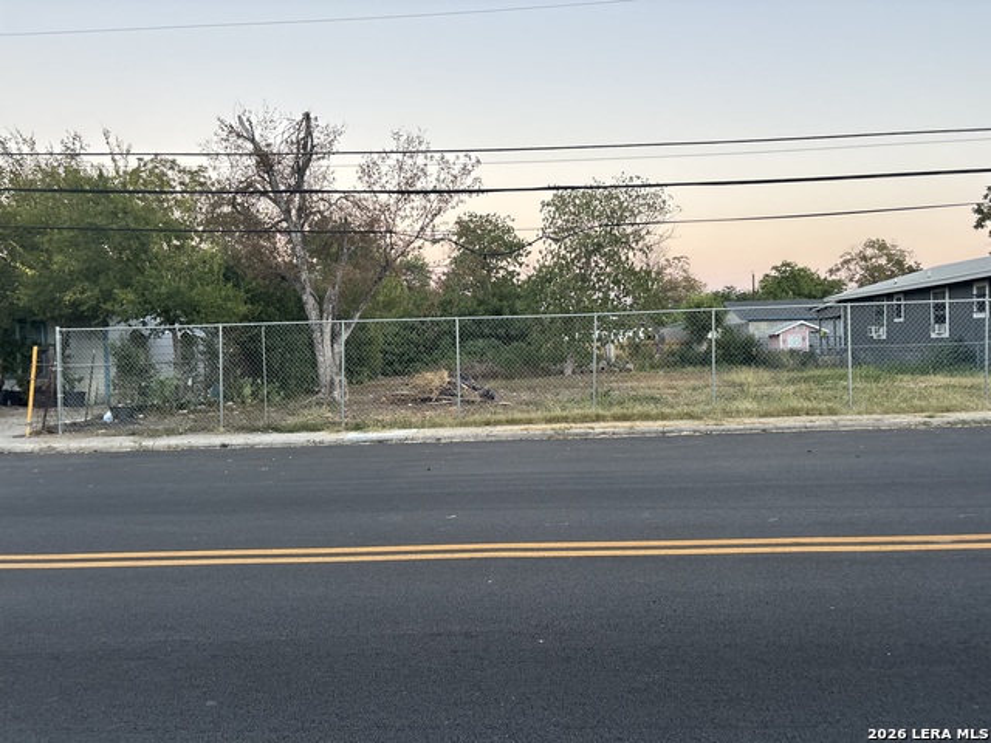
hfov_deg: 67.3
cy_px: 372
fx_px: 744
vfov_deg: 53.1
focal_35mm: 26
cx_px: 496
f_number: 1.6
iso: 125
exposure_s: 1/118
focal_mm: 5.96
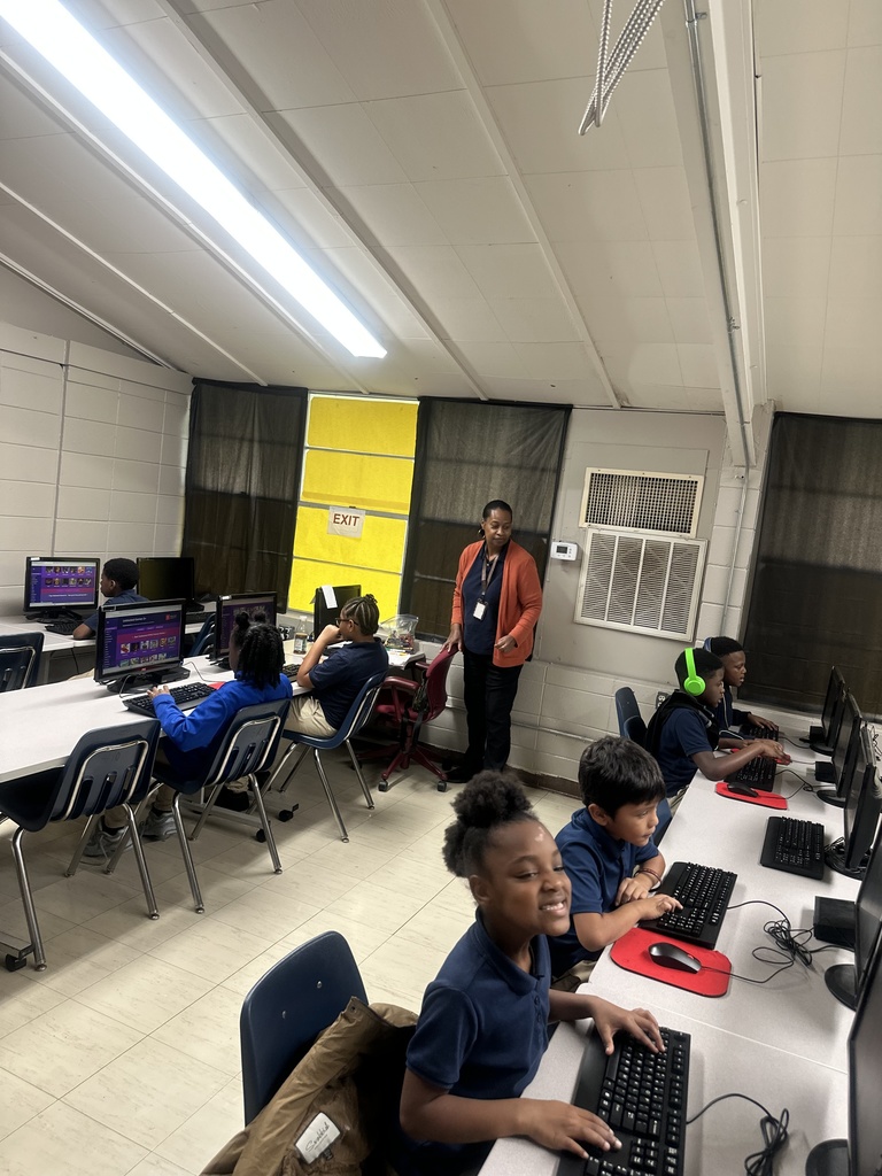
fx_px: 815
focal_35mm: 24
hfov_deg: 56.8
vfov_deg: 71.6
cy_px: 588
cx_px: 441
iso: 200
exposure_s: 1/60
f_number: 1.78
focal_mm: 6.86
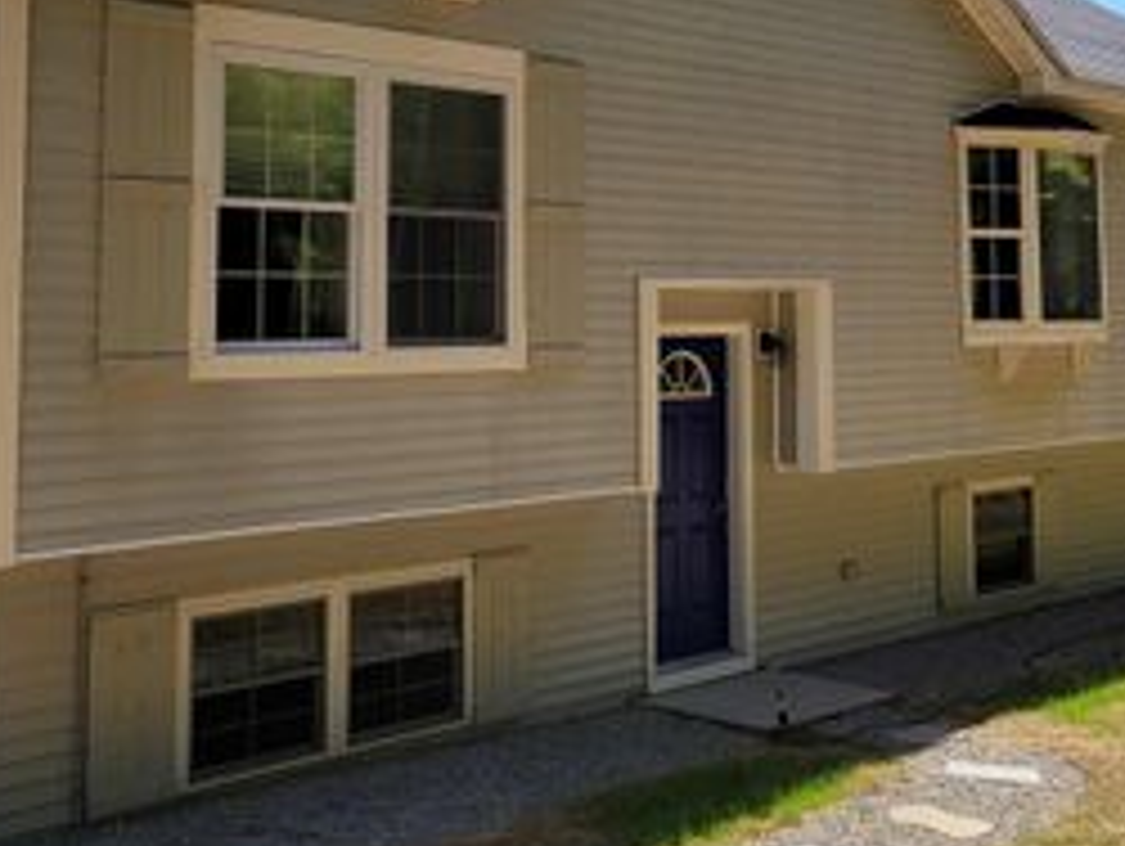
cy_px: 164
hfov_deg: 36.7
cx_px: 486
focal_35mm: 52
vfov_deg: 27.5
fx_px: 1692
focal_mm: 5.4
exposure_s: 1/2043
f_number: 1.8
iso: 40
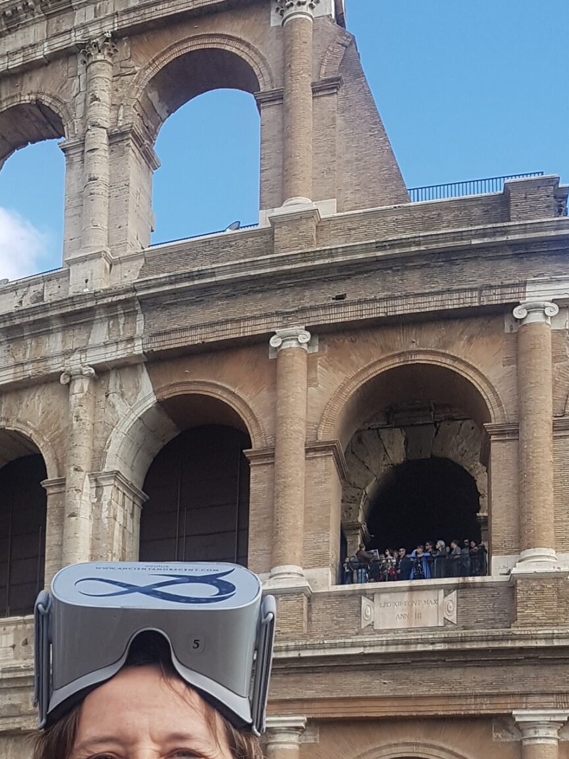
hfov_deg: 23.9
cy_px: 810
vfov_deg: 30.2
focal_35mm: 58
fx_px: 1271
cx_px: -32
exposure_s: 1/1132
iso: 50
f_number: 1.7
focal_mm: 4.2
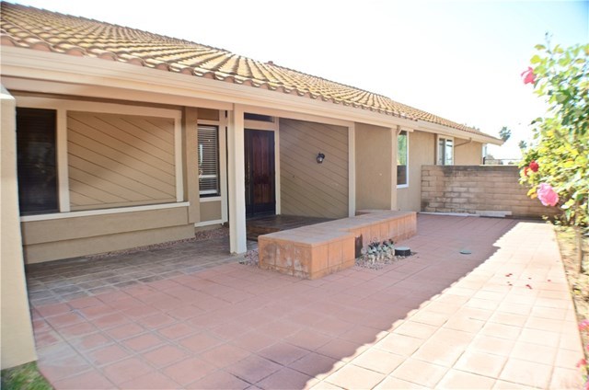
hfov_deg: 62.0
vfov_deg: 43.4
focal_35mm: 30
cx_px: 294
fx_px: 490
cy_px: 195
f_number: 5
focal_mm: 20
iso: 100
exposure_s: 1/200
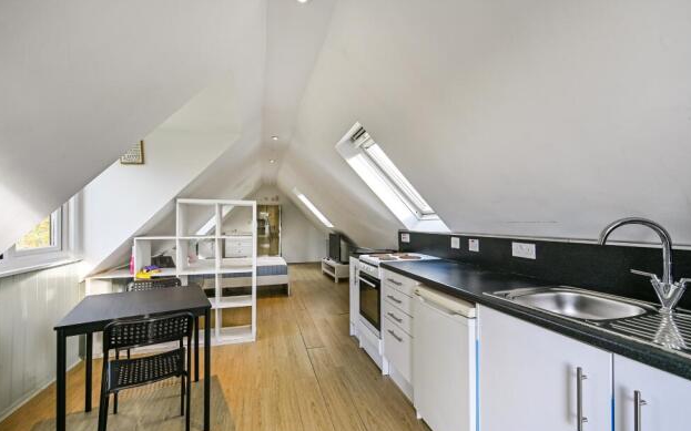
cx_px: 340
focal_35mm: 15
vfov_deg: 74.7
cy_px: 223
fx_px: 282
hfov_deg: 101.5
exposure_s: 1/15
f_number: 8
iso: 250
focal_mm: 14
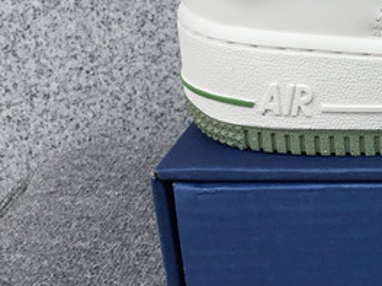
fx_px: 1169
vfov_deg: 13.9
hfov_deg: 16.8
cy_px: 107
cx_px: 577
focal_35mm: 106
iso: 25
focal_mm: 3.3
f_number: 2.4
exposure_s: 1/543
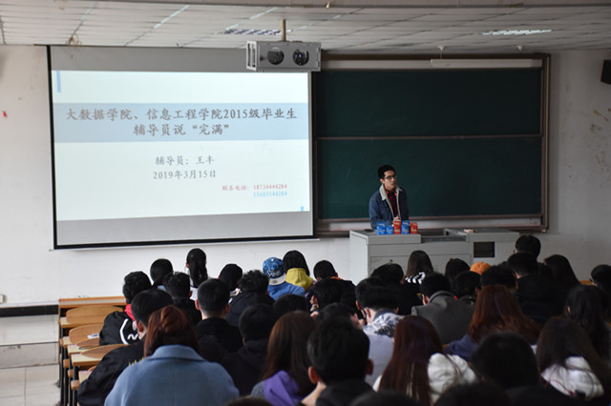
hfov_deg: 28.1
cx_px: 306
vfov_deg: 18.9
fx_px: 1221
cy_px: 203
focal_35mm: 72
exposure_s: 1/100
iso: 1250
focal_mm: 48
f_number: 4.5
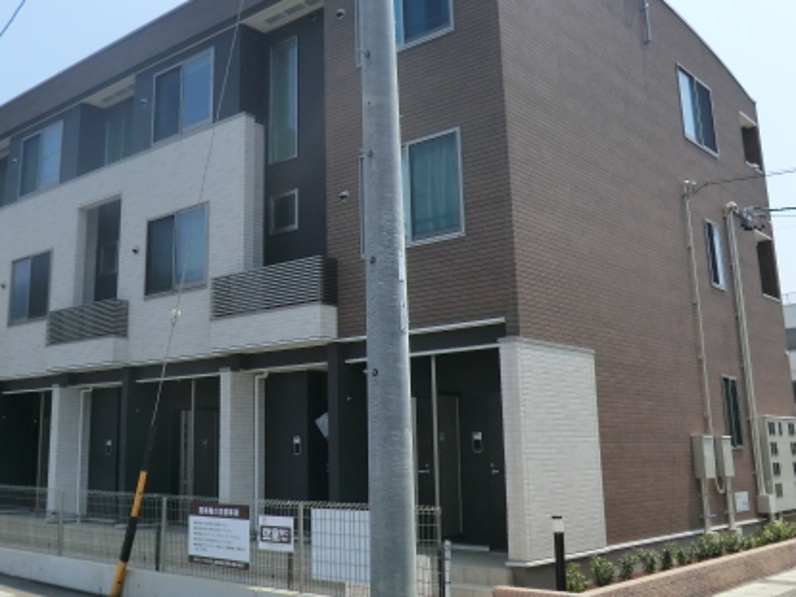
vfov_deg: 38.6
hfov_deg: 49.7
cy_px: 269
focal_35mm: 37
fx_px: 851
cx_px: 301
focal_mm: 4.3
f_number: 7.5
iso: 80
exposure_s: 1/200
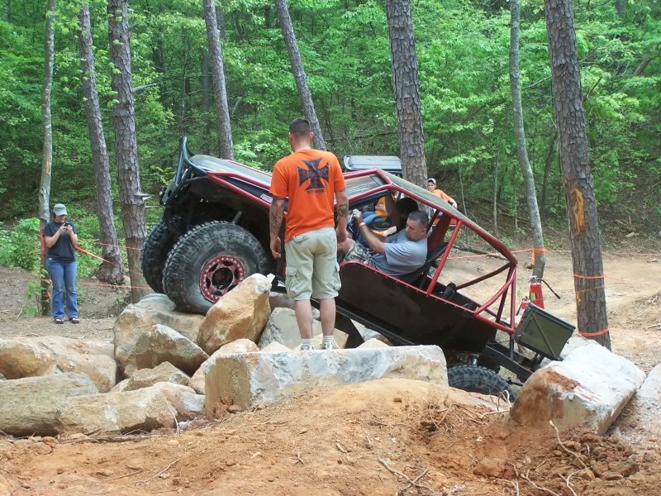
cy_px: 248
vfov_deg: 19.6
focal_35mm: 75
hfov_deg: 26.0
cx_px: 330
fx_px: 1432
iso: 80
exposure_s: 1/90
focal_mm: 12.4
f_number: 3.2
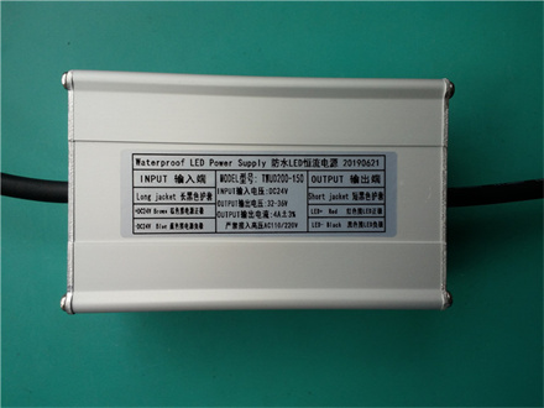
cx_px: 272
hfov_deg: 65.3
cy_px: 204
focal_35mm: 27
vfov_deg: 51.4
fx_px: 424
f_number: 2.09
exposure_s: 1/120
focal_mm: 3.6
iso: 64
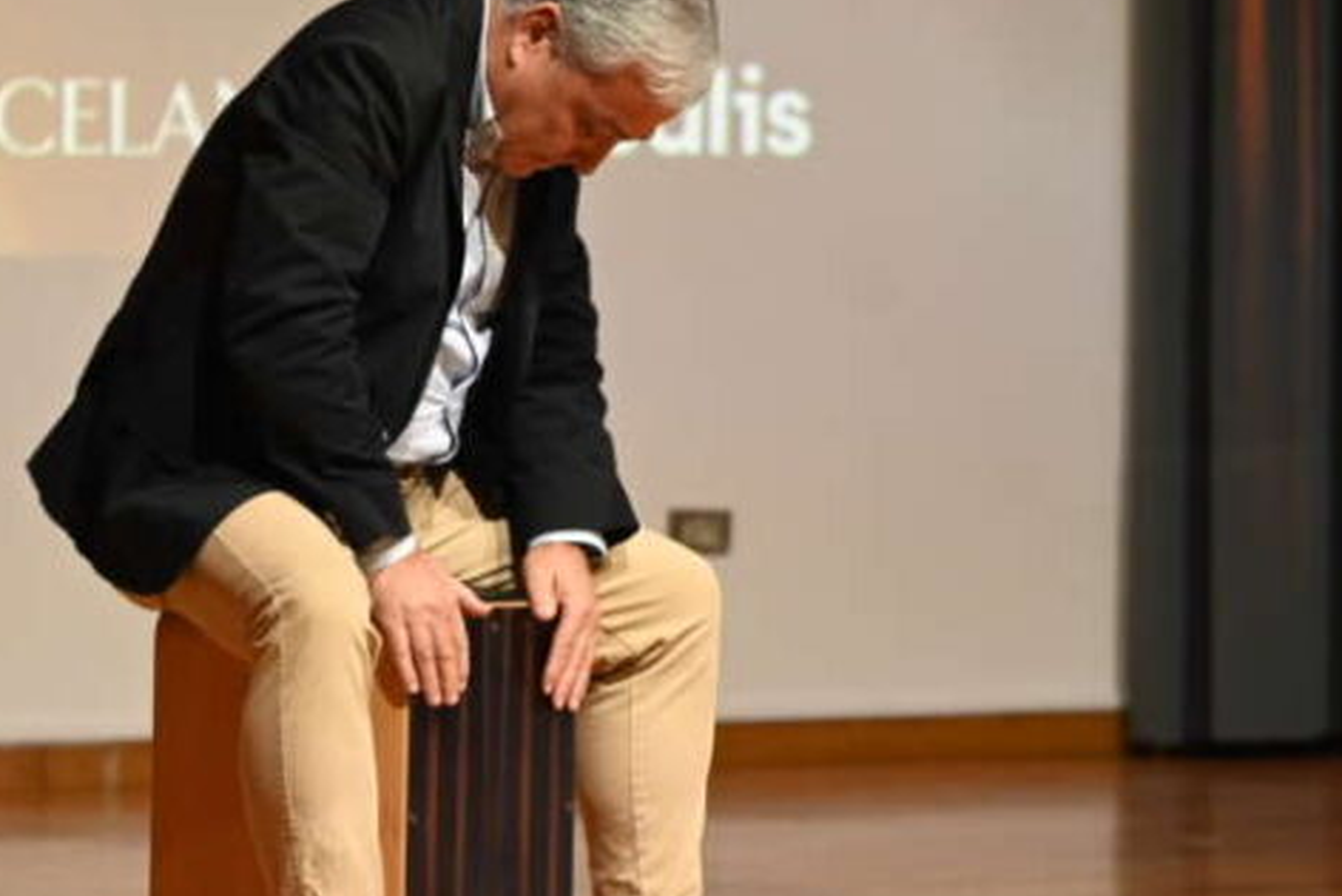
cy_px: 243
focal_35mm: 271
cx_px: 1117
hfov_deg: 7.6
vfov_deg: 5.1
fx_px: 10105
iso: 3200
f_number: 4
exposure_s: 1/250
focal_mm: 125
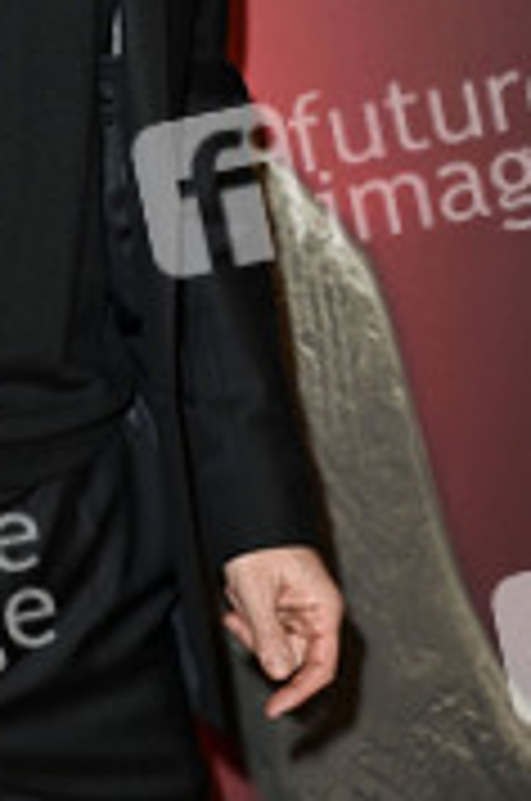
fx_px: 4997
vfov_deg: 9.1
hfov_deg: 6.1
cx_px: -45
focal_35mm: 225
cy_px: -54
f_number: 5.6
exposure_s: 1/250
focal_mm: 100
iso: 640
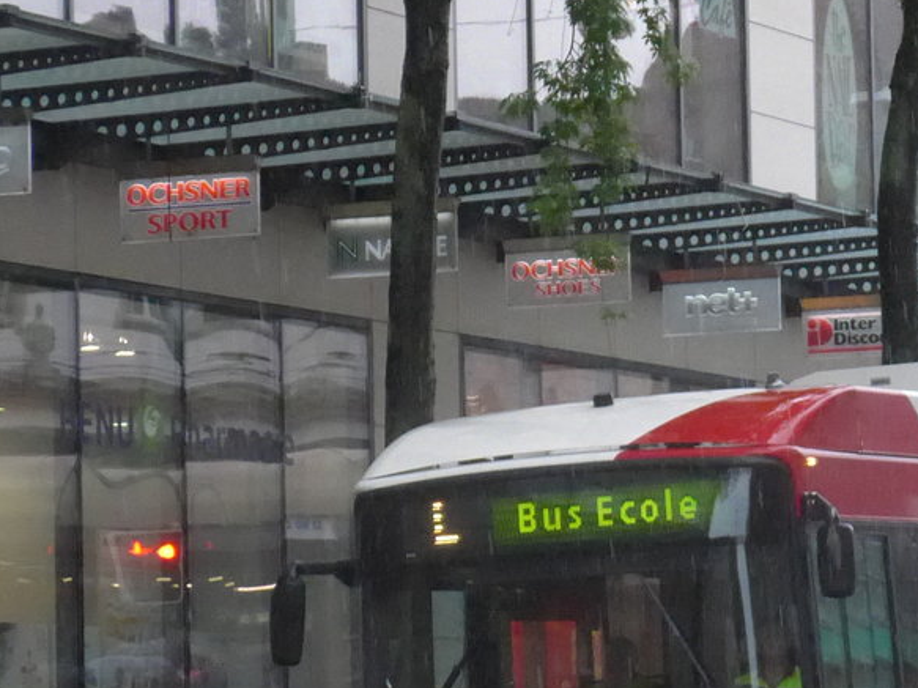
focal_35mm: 241
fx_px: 6390
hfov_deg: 8.2
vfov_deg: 6.2
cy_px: 411
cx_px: 841
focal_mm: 22.9
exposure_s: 1/320
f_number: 5
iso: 1600
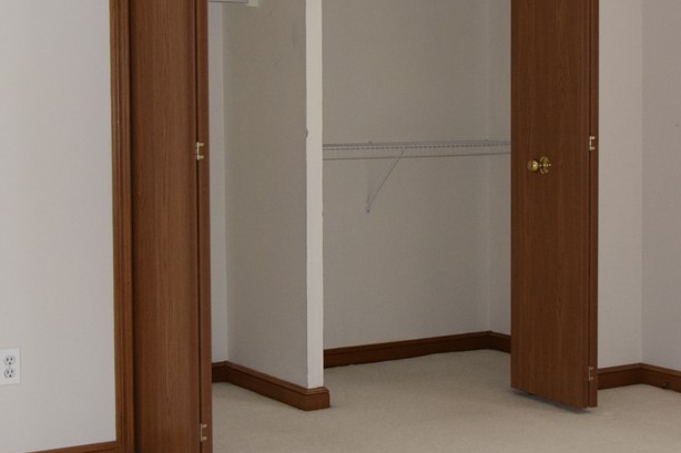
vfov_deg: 19.7
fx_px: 1305
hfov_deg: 29.2
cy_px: 173
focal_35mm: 69
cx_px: 356
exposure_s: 1/60
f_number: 3.8
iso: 1800
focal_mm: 26
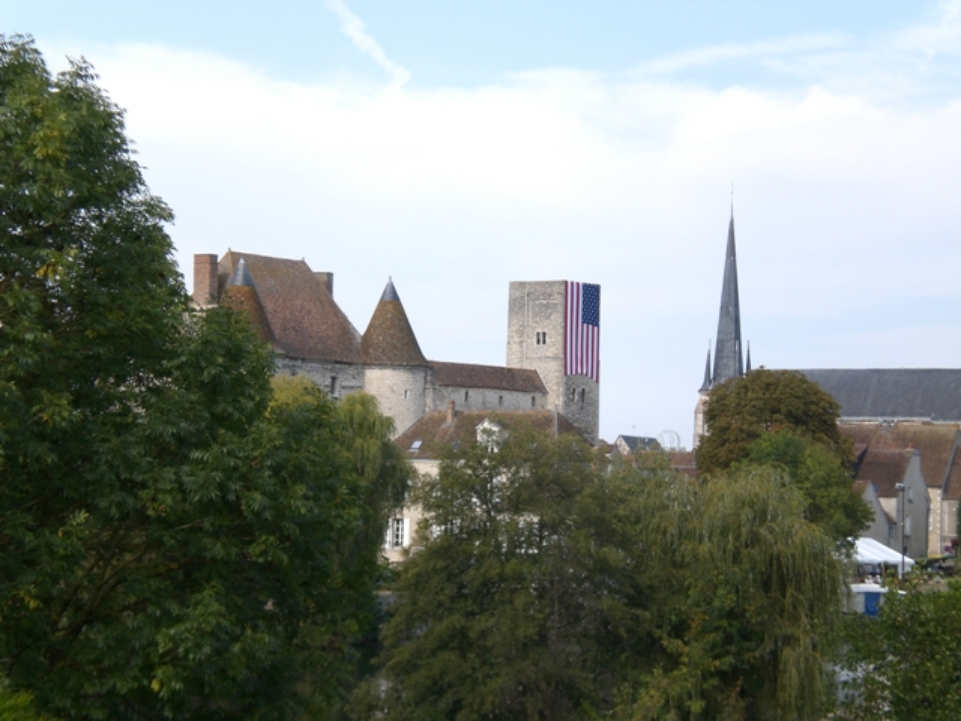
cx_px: 480
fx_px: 2776
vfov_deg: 14.8
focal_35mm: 100
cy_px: 360
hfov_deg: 19.6
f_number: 5.4
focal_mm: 16.51
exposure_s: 1/160
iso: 50
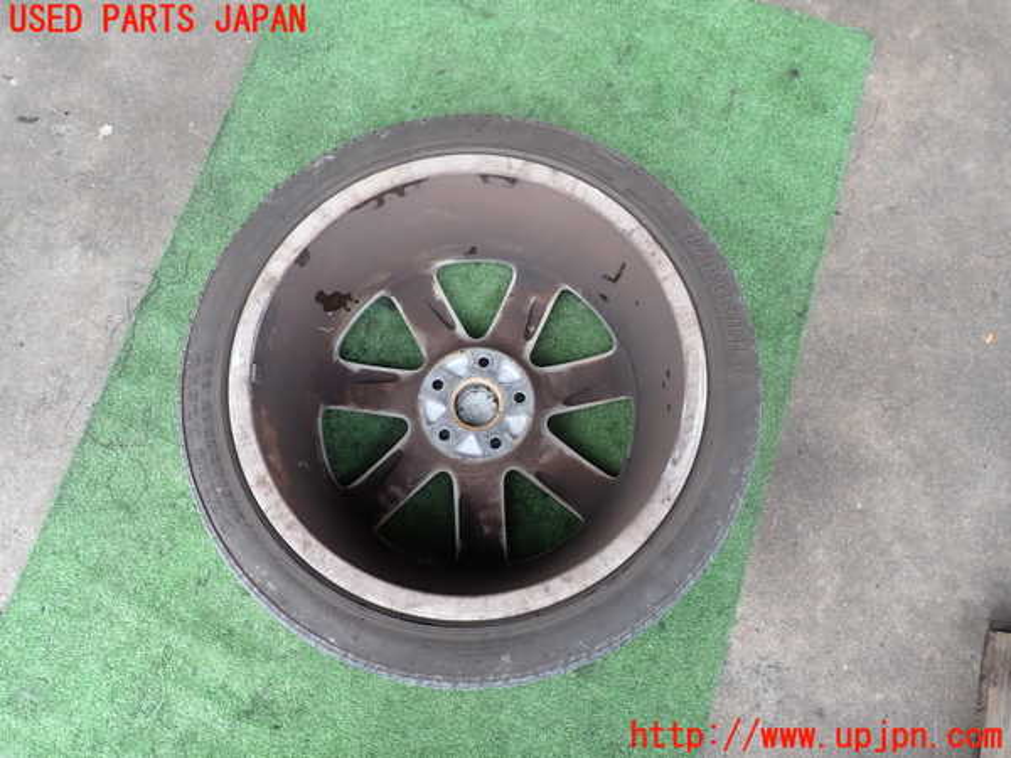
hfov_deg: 69.4
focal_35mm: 25
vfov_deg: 54.9
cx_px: 506
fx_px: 730
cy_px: 379
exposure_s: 1/100
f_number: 2.8
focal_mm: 4.5
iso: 100
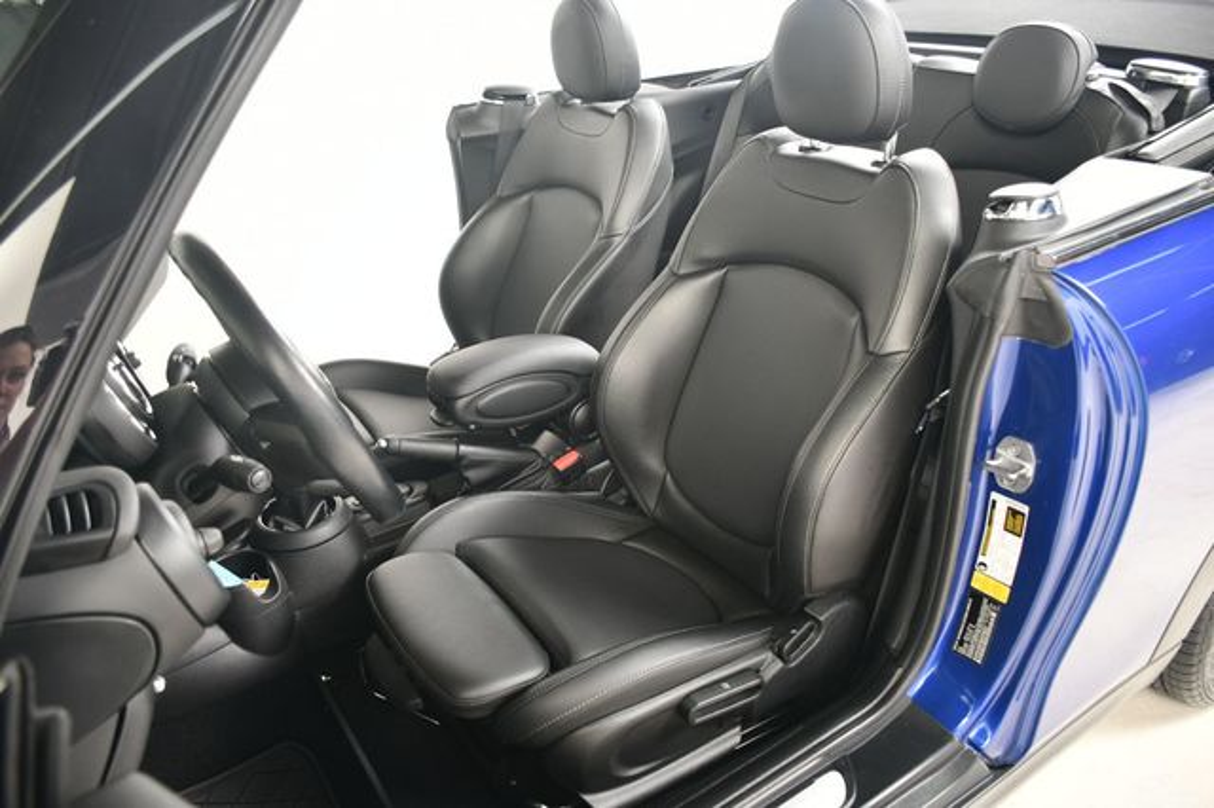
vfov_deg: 47.9
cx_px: 607
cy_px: 404
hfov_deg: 67.4
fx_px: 910
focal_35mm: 27
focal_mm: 18
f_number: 3.5
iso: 100
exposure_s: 1/160
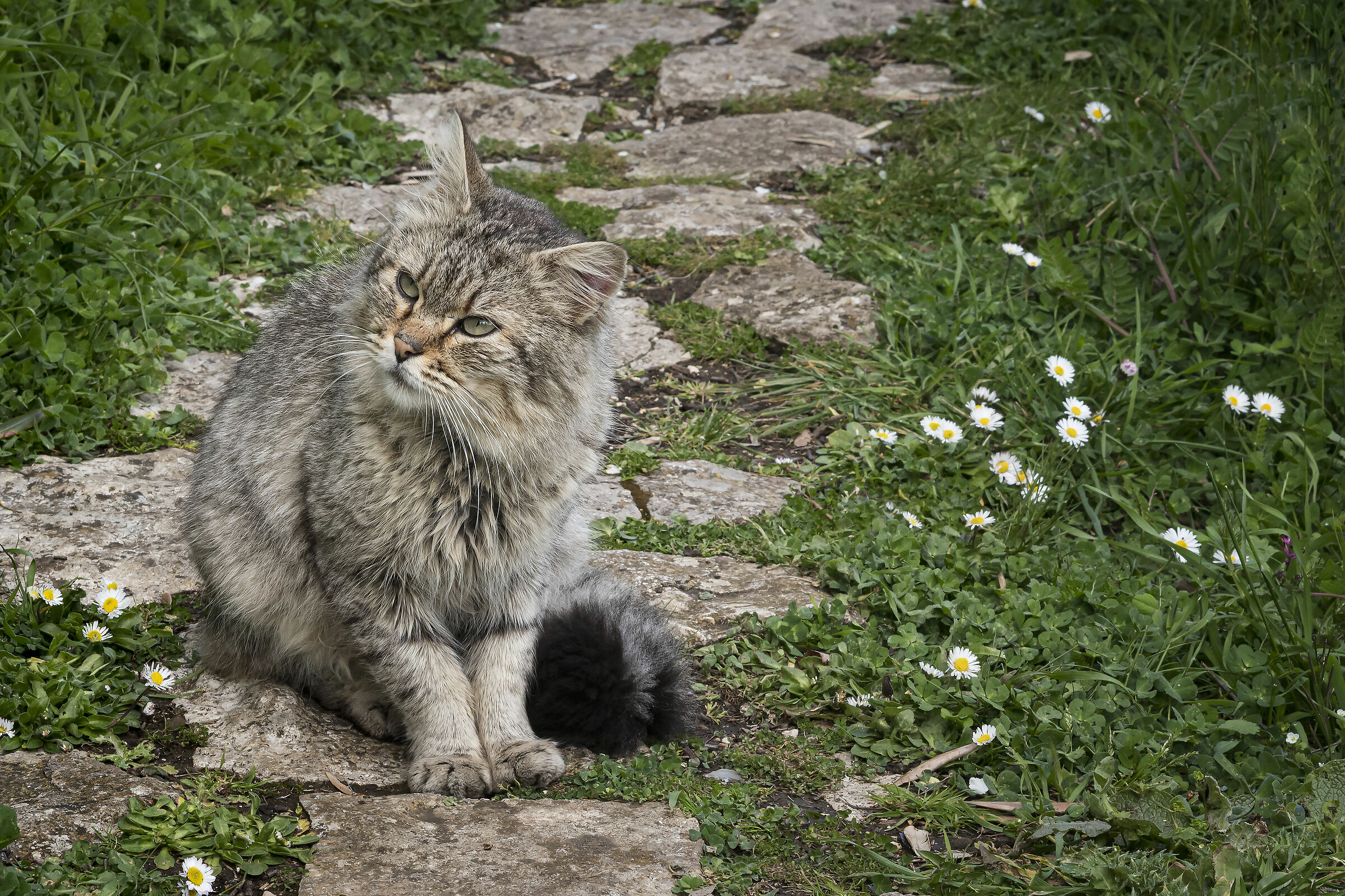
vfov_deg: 11.4
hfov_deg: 17.1
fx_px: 4483
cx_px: 672
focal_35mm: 120
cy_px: 448
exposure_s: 1/100
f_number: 14
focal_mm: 60
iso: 500
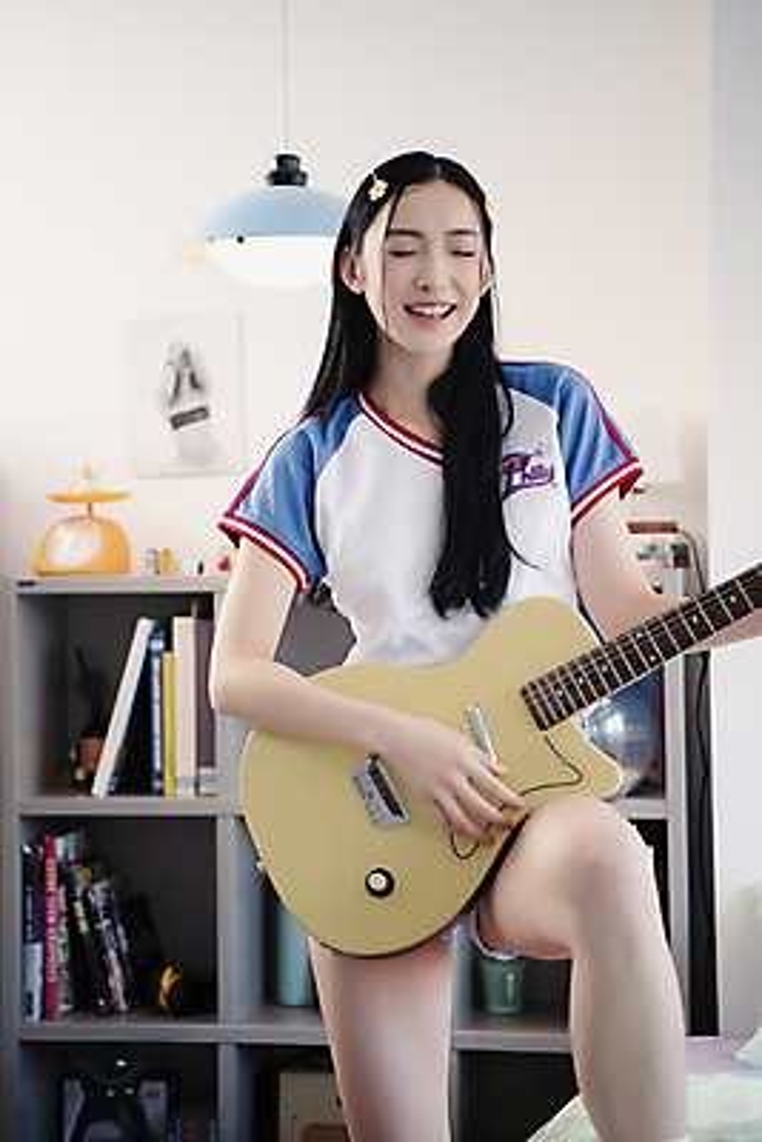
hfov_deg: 19.5
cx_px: 381
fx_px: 2220
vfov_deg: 28.8
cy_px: 571
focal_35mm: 70
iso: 400
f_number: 2.8
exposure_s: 1/125
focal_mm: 70
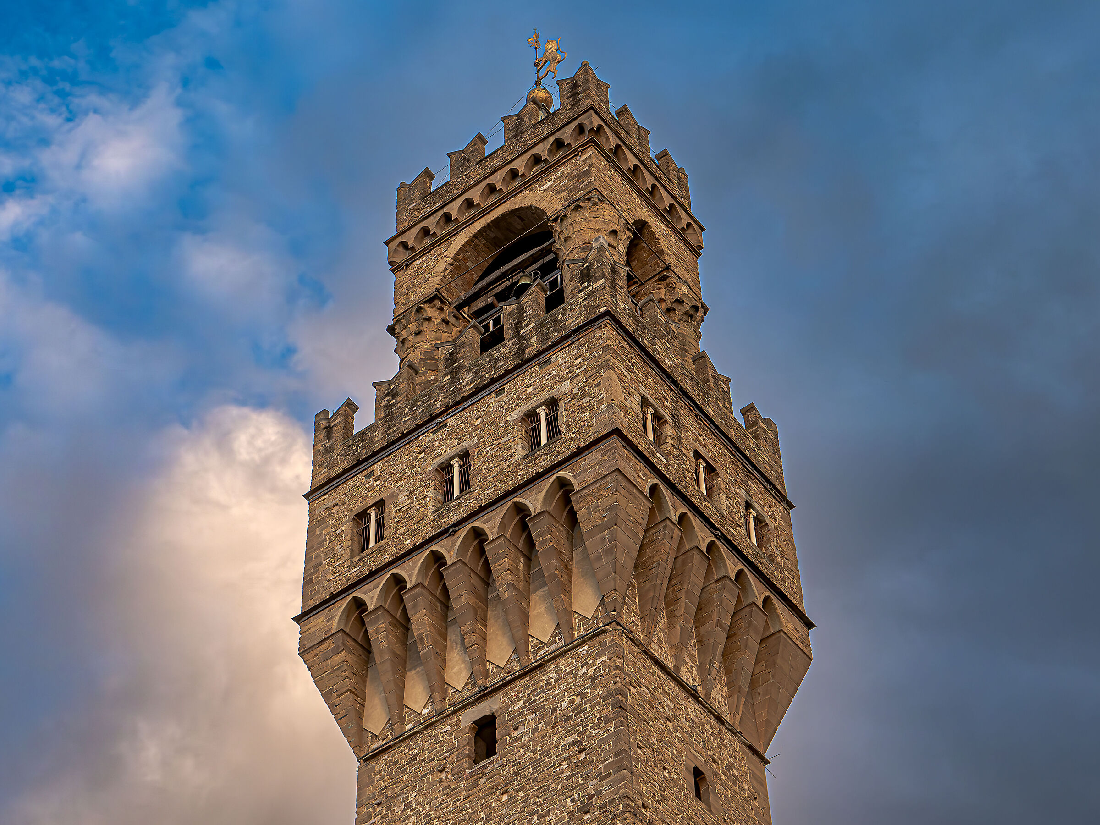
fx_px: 2034
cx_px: 550
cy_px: 412
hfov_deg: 30.3
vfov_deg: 22.9
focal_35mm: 64
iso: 500
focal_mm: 32
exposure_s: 1/320
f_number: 6.3
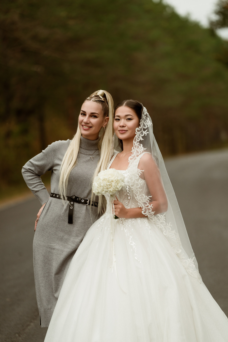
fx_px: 1358
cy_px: 171
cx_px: 114
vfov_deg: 14.3
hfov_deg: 9.6
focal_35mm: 143
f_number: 2.8
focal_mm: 143
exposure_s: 1/2000
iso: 640
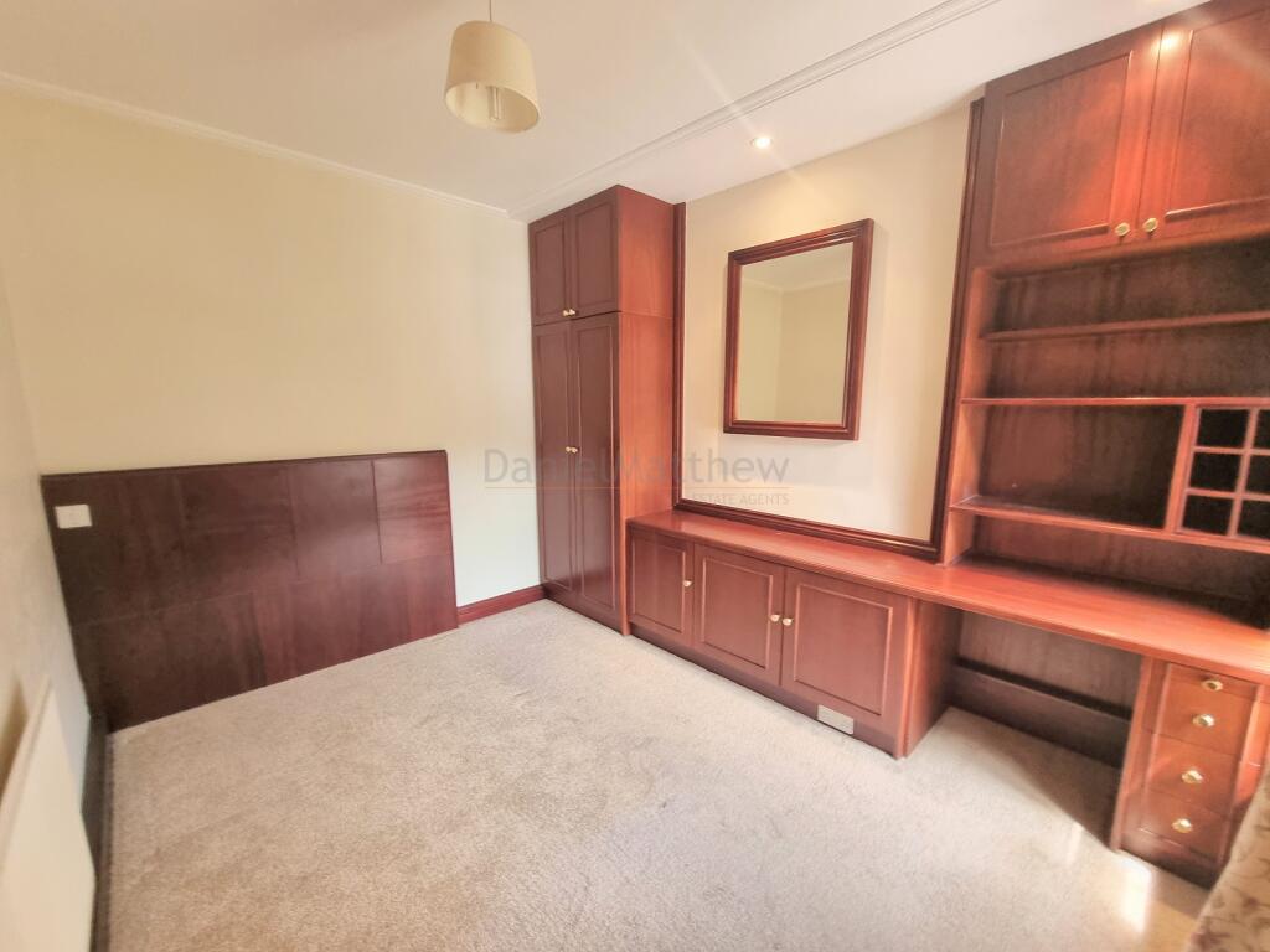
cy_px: 476
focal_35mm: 13
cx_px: 635
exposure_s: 1/50
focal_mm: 2.2
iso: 125
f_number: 2.2
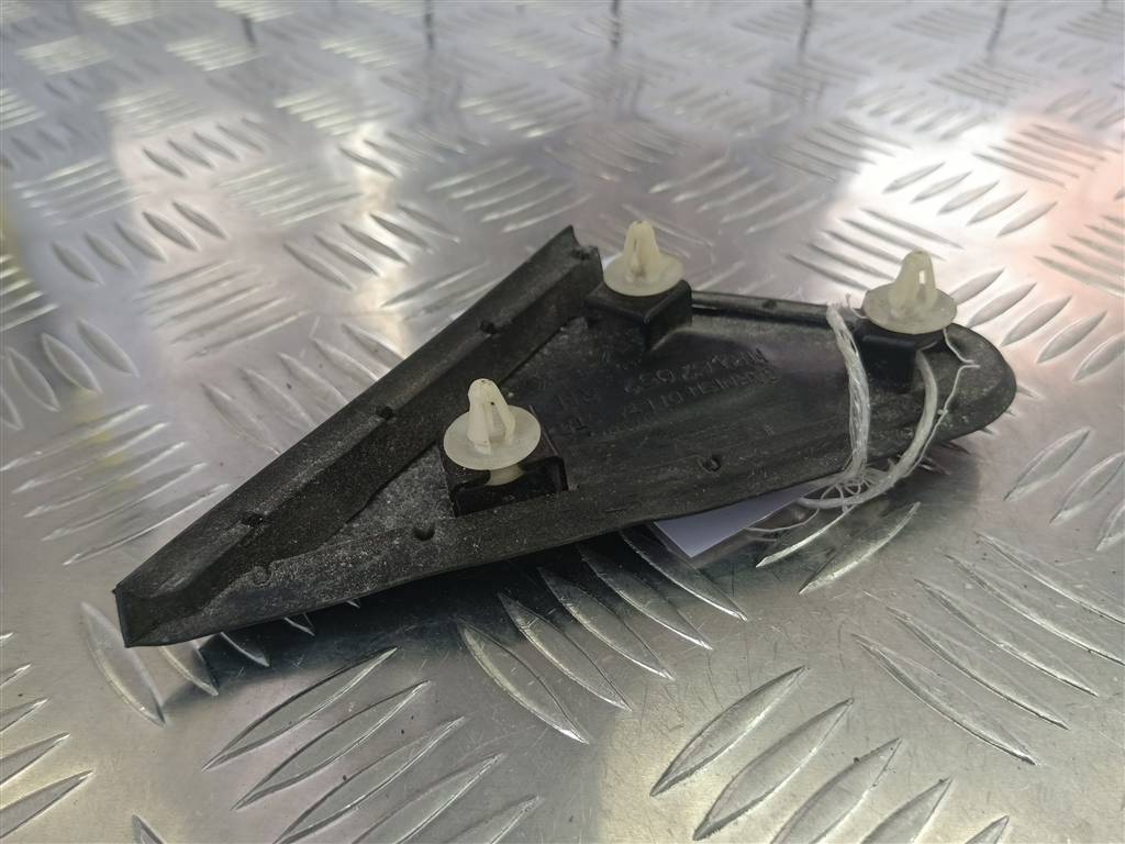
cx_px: 562
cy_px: 422
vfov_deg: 51.4
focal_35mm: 27
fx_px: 877
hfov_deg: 65.3
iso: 143
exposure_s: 1/100
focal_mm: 4.11
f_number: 1.6
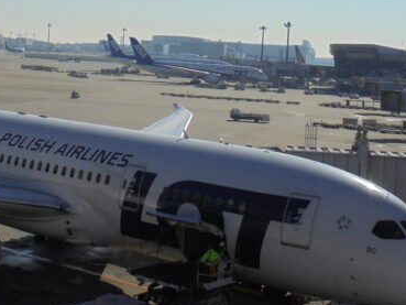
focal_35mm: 79
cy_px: 37
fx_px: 927
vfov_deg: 18.4
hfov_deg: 24.6
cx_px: 129
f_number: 4.2
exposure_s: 1/1000
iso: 100
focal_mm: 6.9
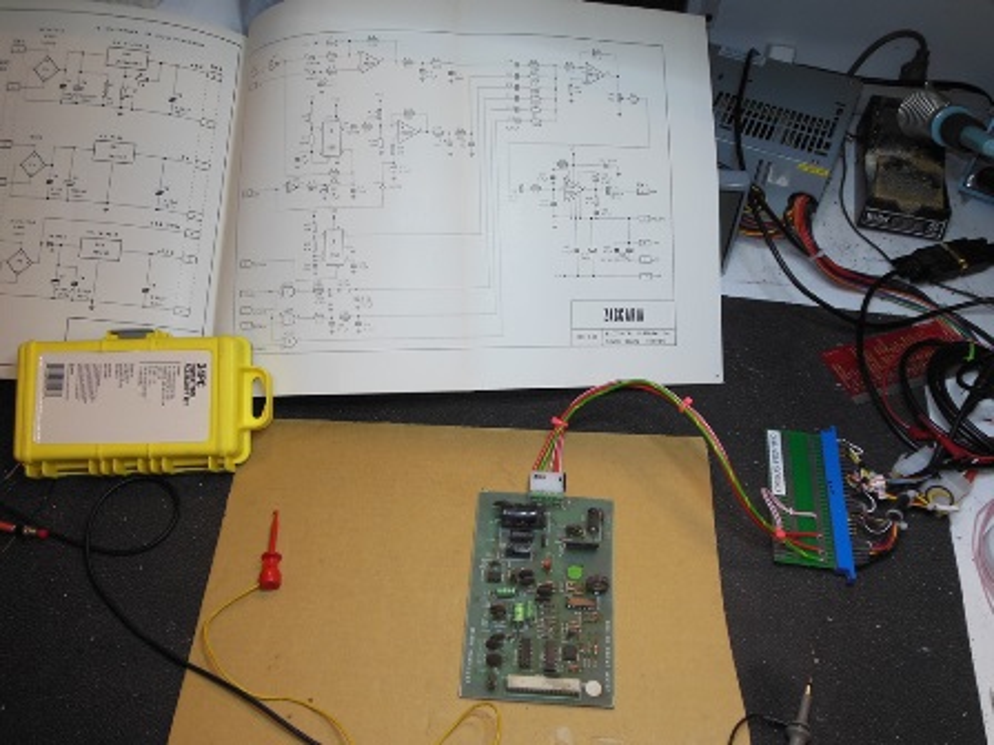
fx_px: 948
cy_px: 372
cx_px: 497
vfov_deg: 42.9
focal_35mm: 33
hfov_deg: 55.4
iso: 125
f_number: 3.5
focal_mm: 6
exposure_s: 1/30
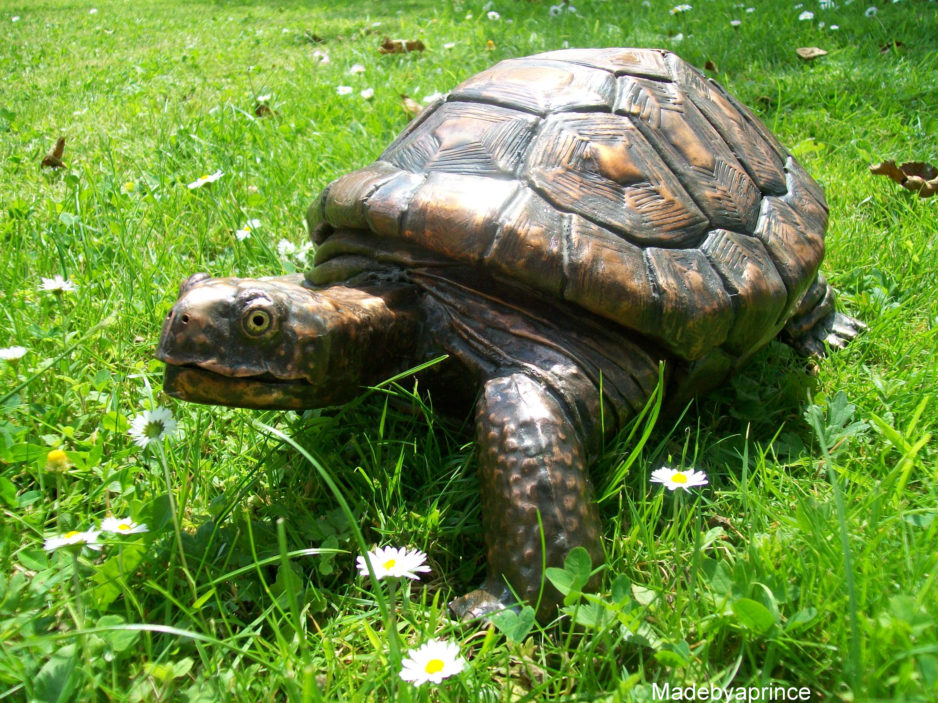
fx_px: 976
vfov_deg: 39.7
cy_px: 352
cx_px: 469
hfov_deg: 51.4
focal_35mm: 36
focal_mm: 6
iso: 64
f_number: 2.7
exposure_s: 1/500
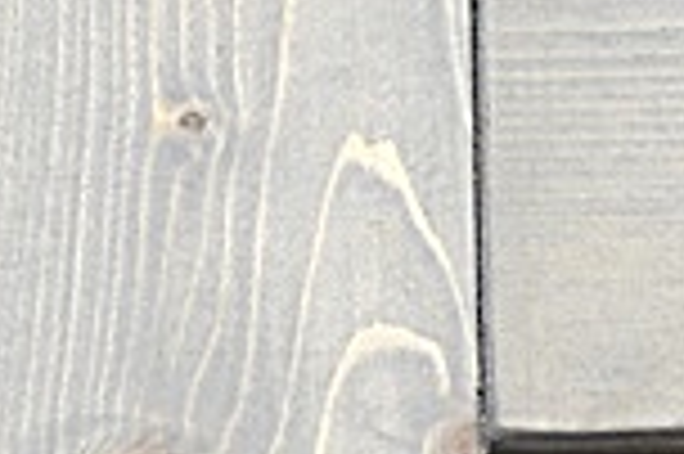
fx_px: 3151
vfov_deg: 8.2
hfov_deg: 12.1
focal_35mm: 166
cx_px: 824
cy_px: 353
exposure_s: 1/50
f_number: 4
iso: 400
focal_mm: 24
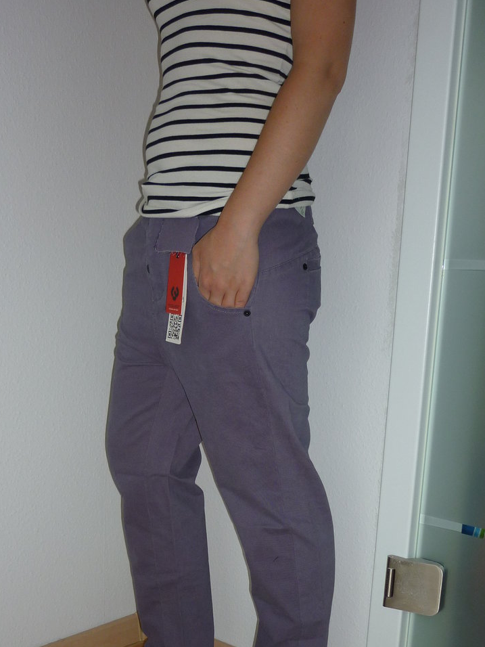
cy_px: 449
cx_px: 189
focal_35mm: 46
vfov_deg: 40.5
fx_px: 859
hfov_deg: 31.4
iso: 100
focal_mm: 5.5
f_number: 2.8
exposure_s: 1/30
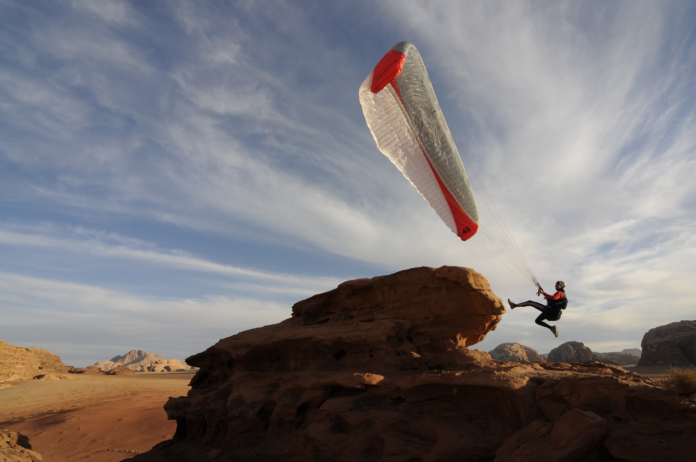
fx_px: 348
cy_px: 231
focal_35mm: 18
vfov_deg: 67.2
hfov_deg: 90.1
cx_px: 348
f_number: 8
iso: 200
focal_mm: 12
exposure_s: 1/400
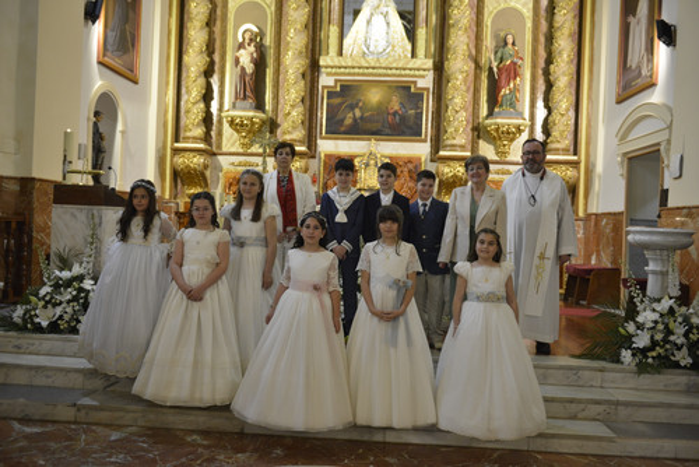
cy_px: 234
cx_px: 350
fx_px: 622
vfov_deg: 41.2
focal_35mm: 32
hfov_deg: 58.7
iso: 2500
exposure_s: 1/200
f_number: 3.2
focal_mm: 32
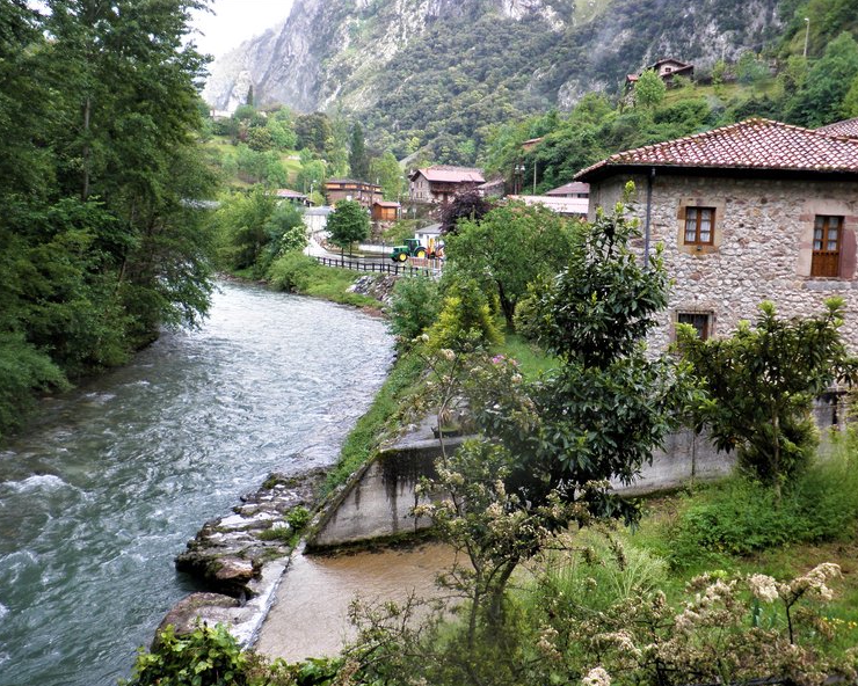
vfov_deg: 39.2
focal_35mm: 38
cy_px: 345
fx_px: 965
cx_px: 457
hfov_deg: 47.9
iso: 64
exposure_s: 1/125
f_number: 3.5
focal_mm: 6.3
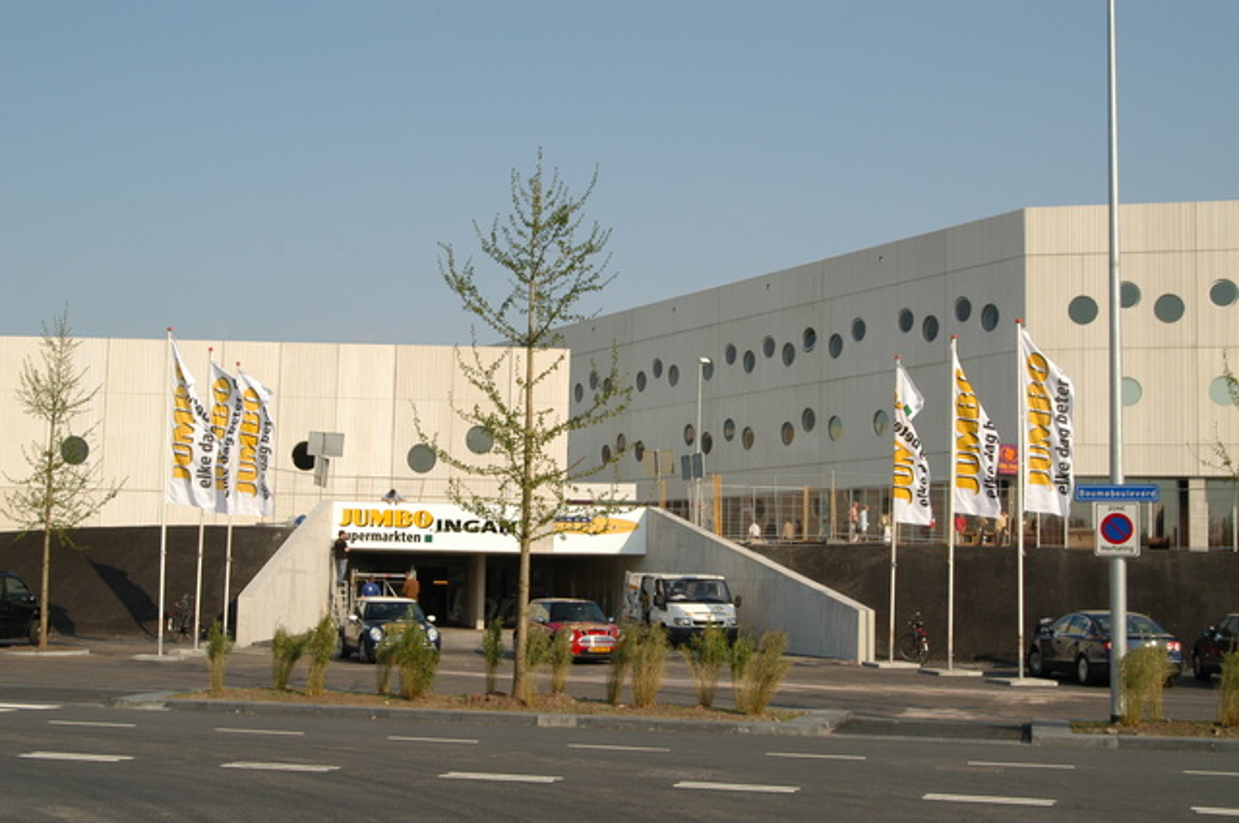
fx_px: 1753
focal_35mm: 51
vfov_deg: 26.4
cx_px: 620
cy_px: 412
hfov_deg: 38.9
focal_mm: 34
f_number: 10
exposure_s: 1/350
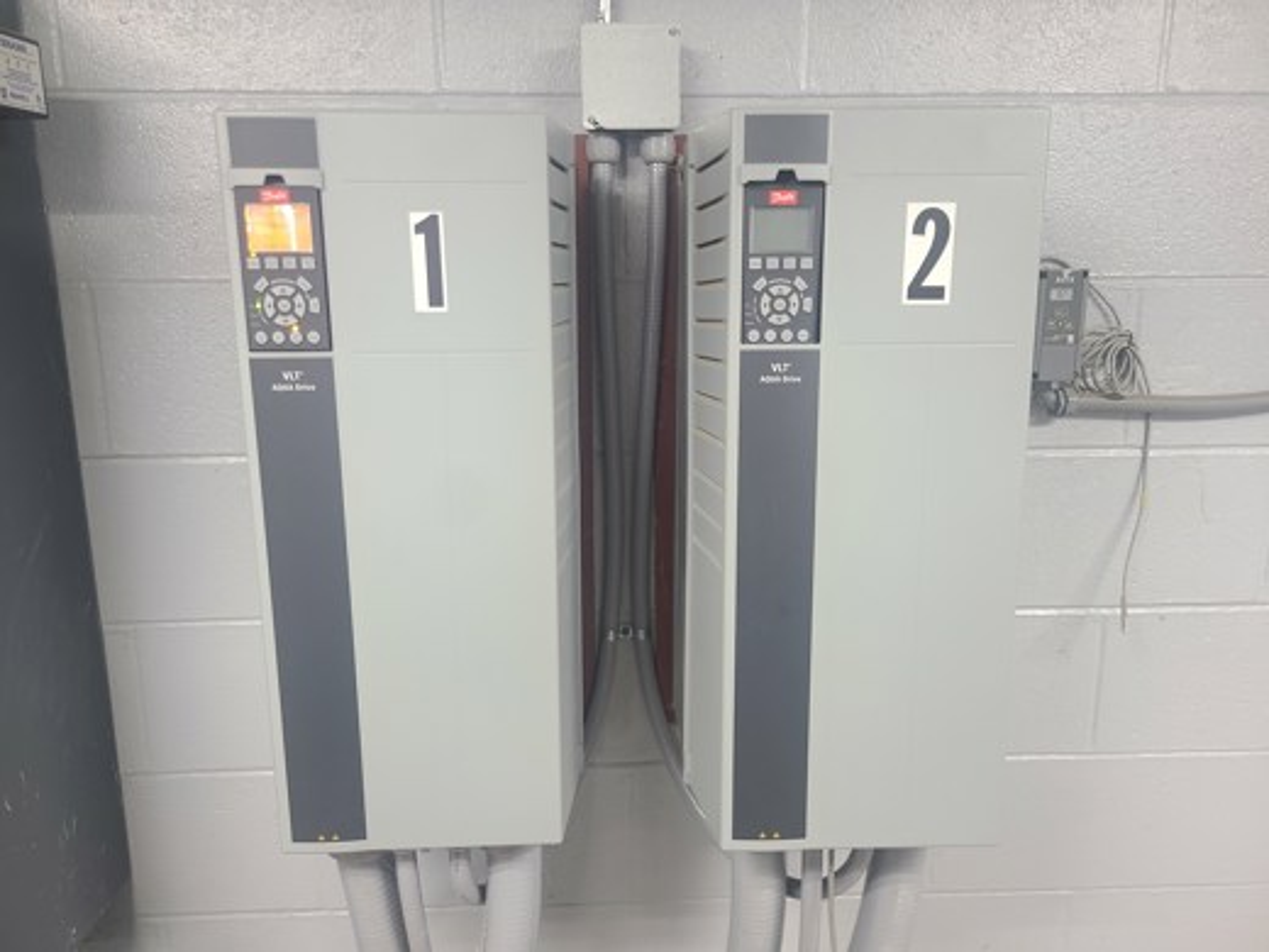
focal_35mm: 26
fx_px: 953
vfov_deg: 53.1
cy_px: 476
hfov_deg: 67.3
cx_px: 634
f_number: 1.8
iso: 200
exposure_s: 1/40
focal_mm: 5.4
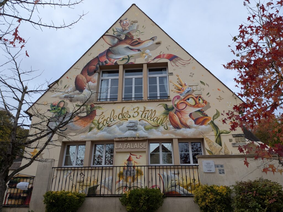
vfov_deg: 56.8
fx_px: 196
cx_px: 142
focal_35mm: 24
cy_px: 106
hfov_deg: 71.6
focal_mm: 4.53
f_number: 1.7
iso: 29
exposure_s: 1/924
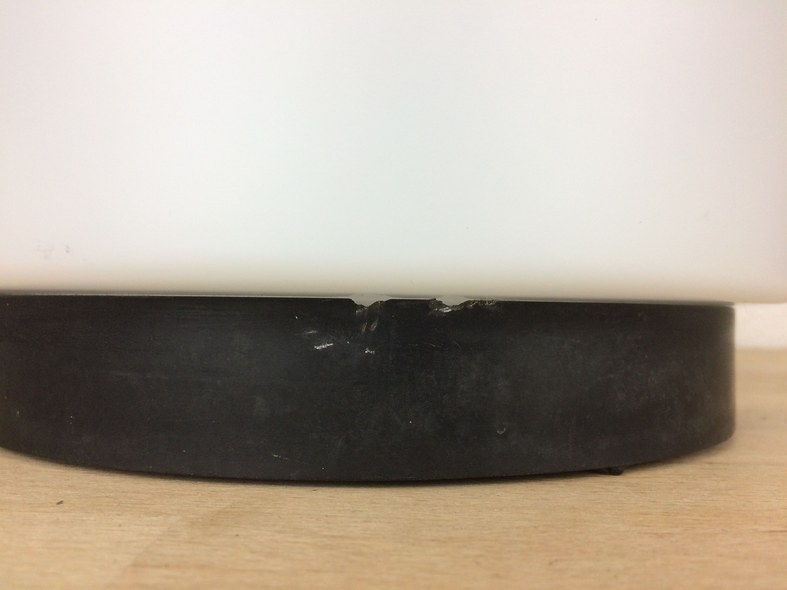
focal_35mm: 29
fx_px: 659
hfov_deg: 61.7
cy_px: 295
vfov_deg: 48.2
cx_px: 394
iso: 64
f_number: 2.2
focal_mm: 4.15
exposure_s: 1/100
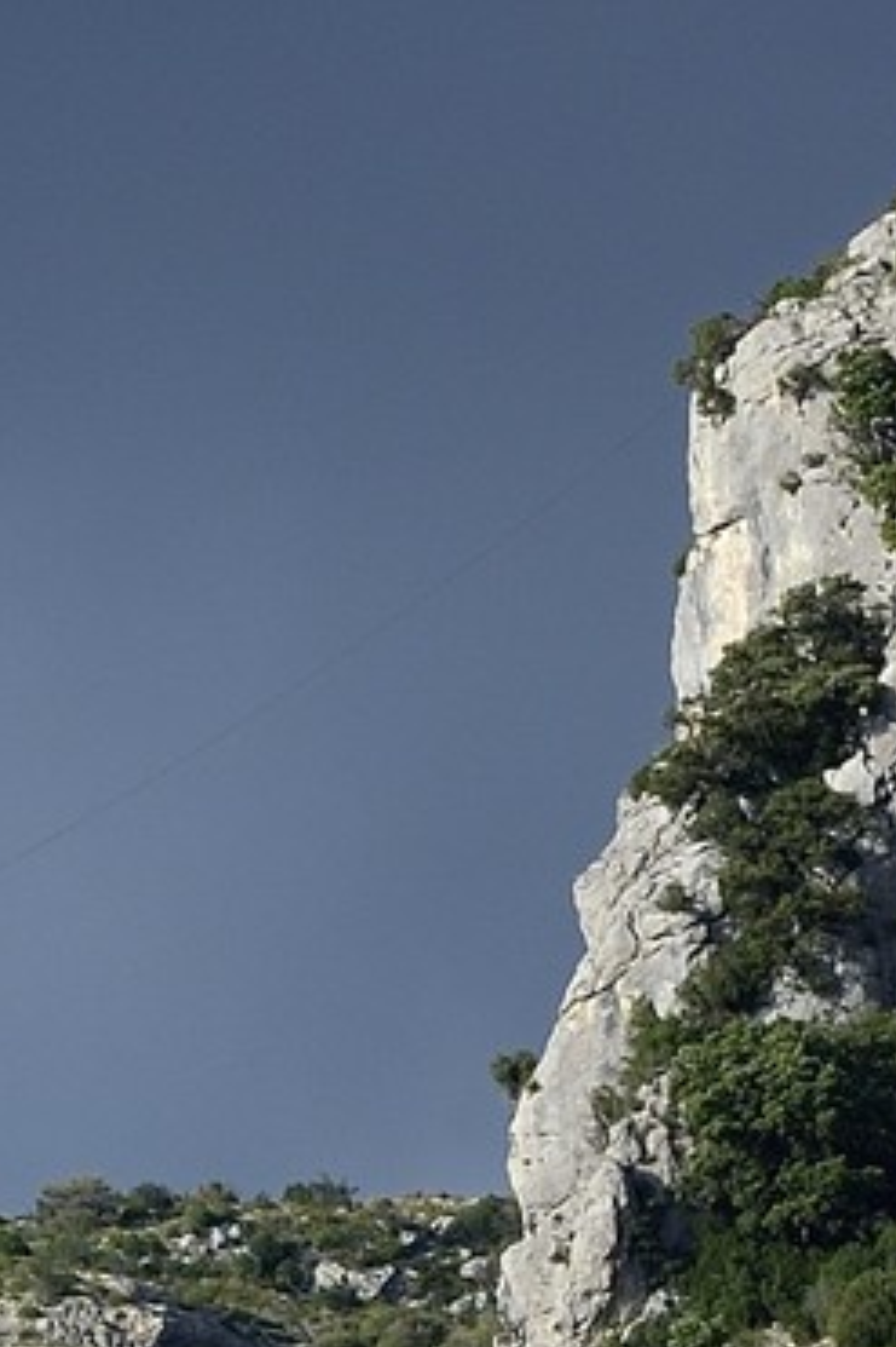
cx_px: -1371
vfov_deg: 2.3
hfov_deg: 1.5
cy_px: 3082
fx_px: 33890
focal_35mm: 907
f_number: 8
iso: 200
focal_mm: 140
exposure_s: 1/320
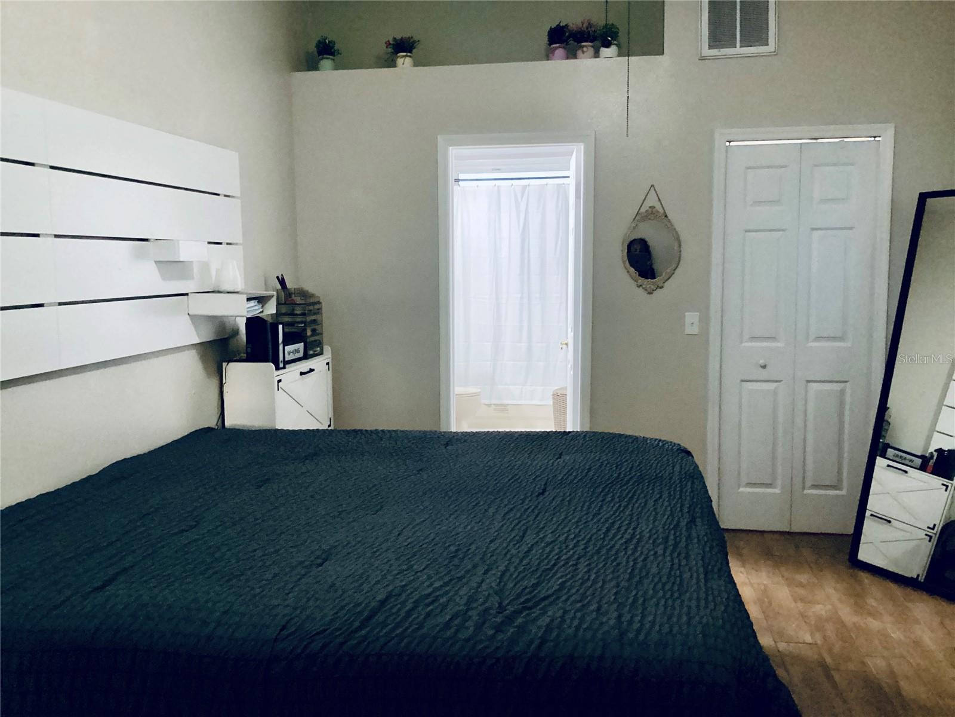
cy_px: 358
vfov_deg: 45.4
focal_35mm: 31
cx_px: 478
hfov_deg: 58.4
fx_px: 855
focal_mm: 3.3
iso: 640
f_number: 2.4
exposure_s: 1/24
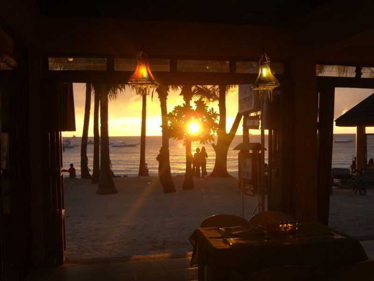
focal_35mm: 35
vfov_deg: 40.7
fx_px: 378
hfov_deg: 52.6
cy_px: 140
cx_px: 187
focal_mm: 7.4
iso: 80
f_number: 2.8
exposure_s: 1/180
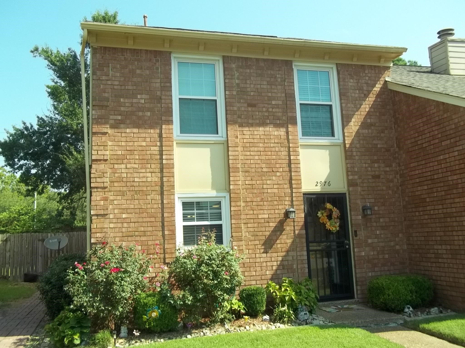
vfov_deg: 44.2
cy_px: 174
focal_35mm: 32
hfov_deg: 56.8
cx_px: 232
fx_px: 430
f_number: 8.8
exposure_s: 1/60
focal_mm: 5.7
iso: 64
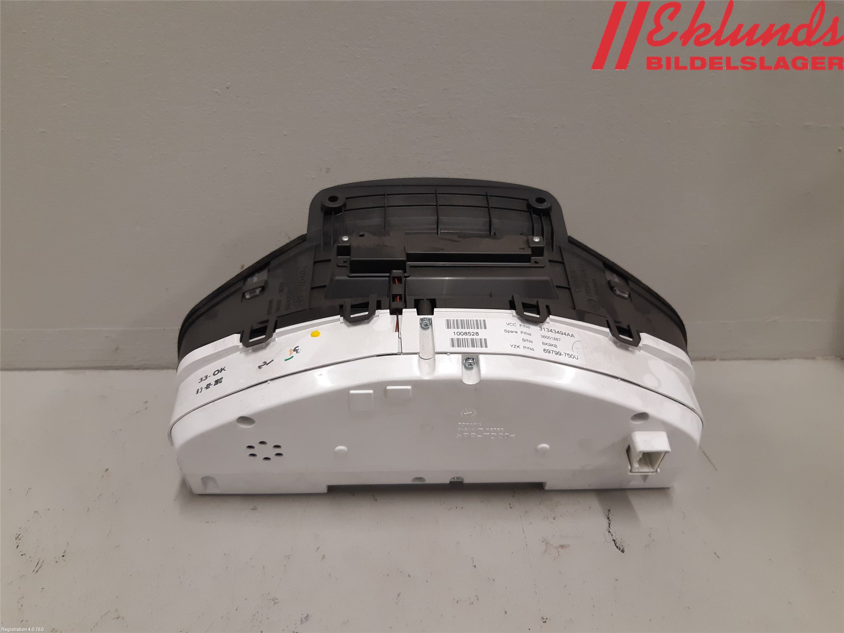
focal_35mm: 26
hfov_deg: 67.3
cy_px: 316
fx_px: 634
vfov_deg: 53.1
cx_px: 422
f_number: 1.7
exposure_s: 1/50
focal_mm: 3.93
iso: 125
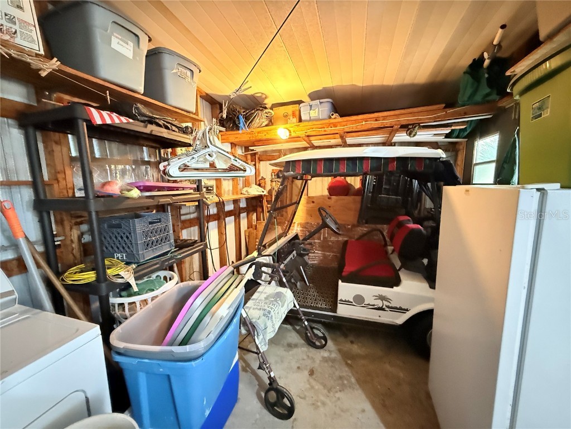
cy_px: 214
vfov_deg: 85.7
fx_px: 231
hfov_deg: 102.1
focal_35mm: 14
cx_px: 286
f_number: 2.2
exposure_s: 1/40
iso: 1250
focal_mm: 2.22
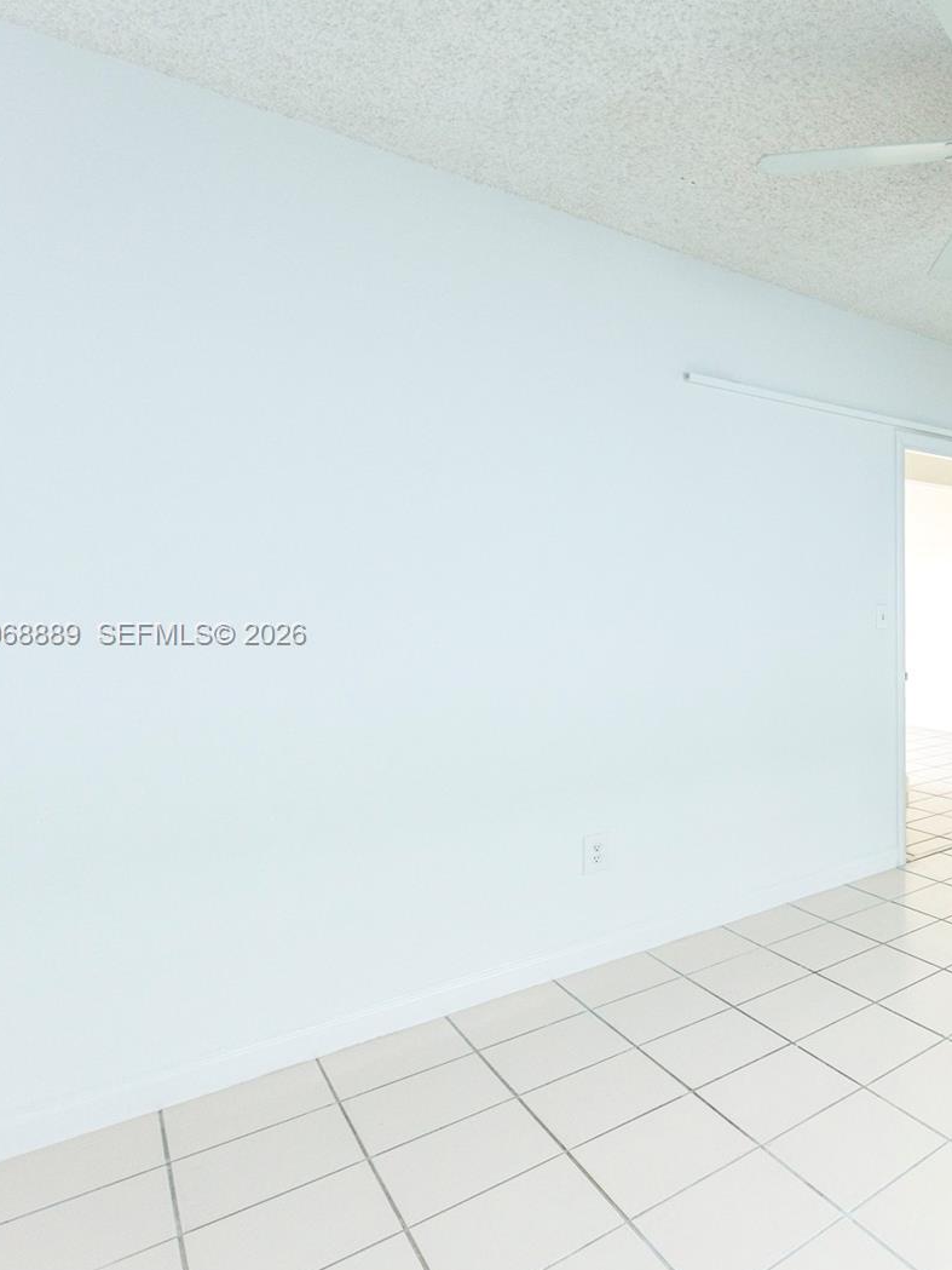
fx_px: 807
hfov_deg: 52.0
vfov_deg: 76.4
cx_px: 896
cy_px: 636
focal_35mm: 22
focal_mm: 15
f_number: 8
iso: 320
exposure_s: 1/15
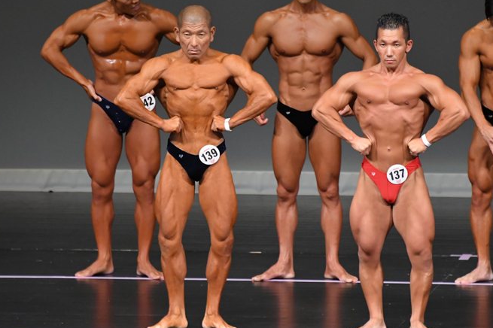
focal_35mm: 444
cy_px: 165
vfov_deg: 3.1
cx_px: 281
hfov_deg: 4.6
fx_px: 6077
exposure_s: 1/400
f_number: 5.6
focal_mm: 250
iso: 4000
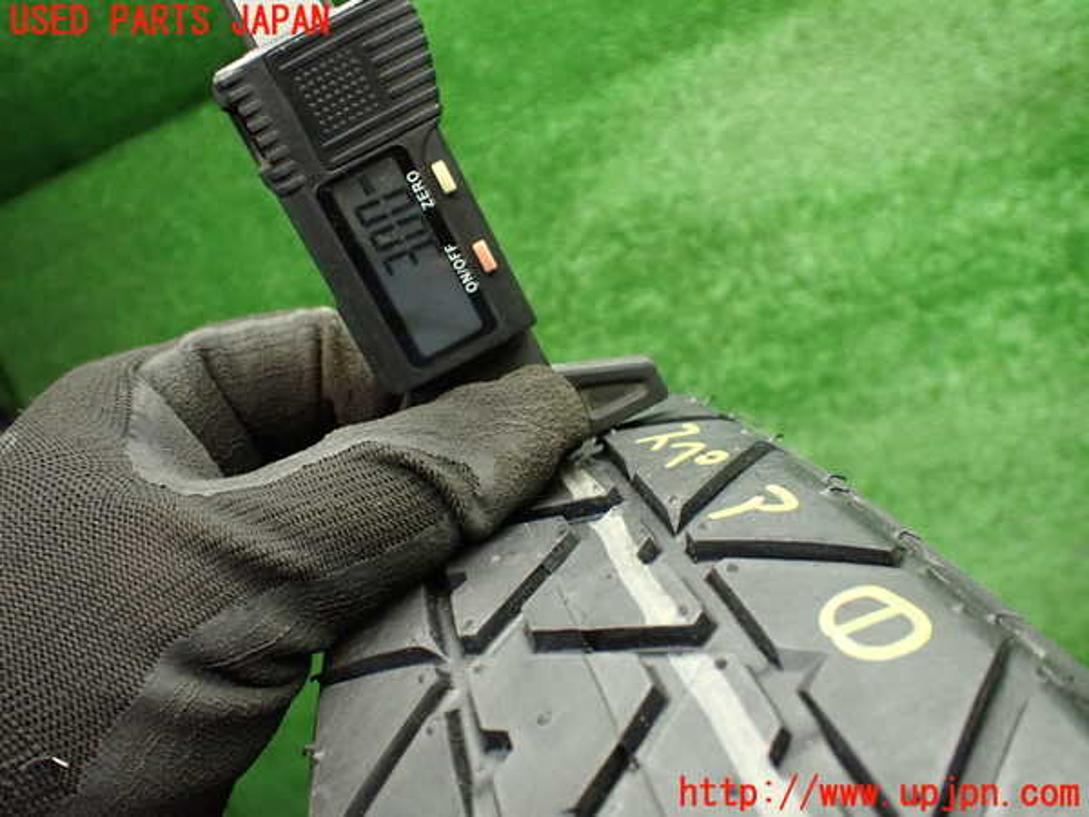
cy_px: 408
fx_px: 944
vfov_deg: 46.8
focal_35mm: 30
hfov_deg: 60.0
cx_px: 544
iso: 800
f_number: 2.3
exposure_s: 1/100
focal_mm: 5.4
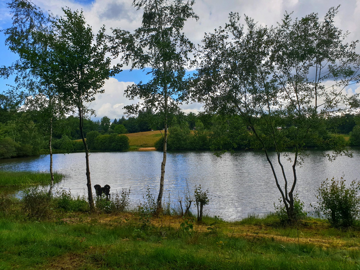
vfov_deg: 53.1
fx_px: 270
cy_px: 135
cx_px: 180
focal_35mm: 26
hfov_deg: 67.3
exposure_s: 1/1534
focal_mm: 4.3
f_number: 2.4
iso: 50
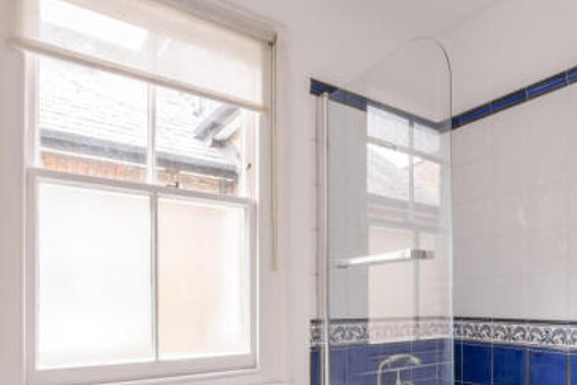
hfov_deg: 64.8
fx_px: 433
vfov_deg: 45.7
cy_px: 305
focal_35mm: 27
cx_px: 403
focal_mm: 10
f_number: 7.1
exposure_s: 1/4
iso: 250
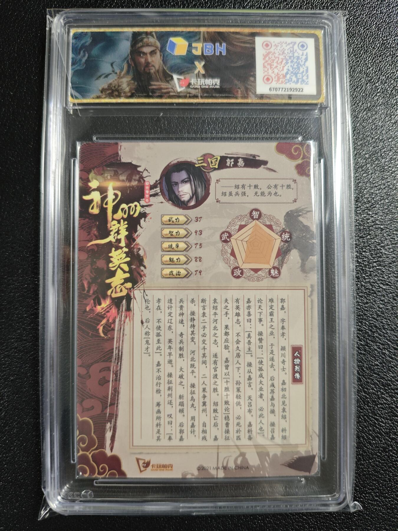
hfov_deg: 53.1
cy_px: 266
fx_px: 399
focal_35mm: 26
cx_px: 199
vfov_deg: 67.3
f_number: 1.5
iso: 500
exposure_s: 1/100
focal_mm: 4.94
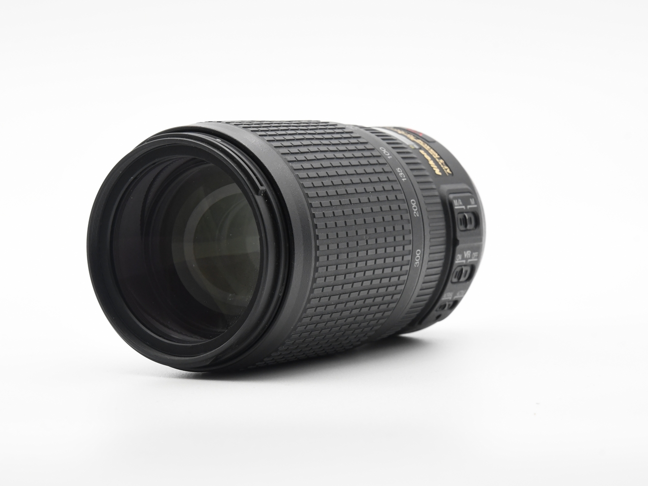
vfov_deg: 11.3
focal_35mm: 131
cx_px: 287
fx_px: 2452
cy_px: 243
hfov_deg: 15.0
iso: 1600
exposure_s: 1/100
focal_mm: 80
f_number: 11
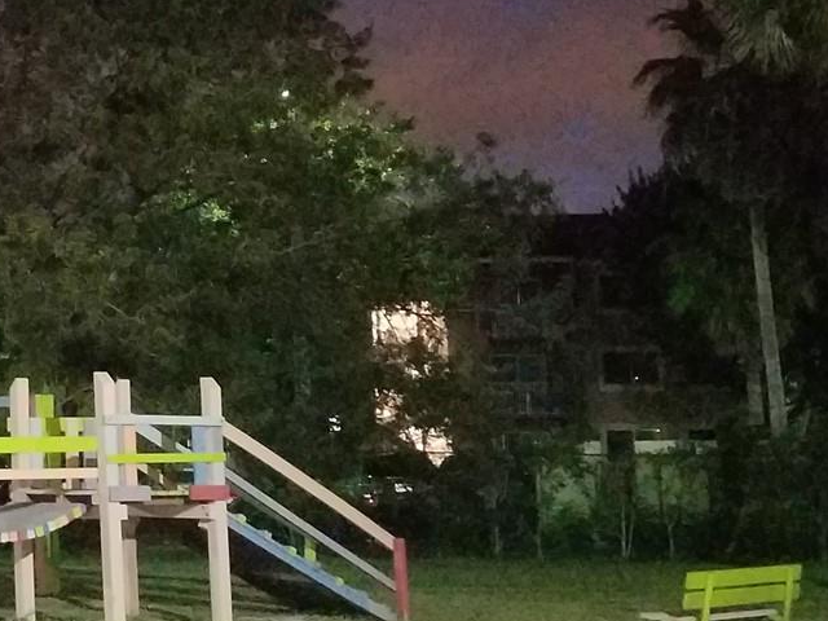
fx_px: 1555
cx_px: -38
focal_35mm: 65
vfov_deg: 22.6
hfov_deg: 27.7
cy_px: 289
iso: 1250
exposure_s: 1/8
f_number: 1.7
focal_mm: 4.2
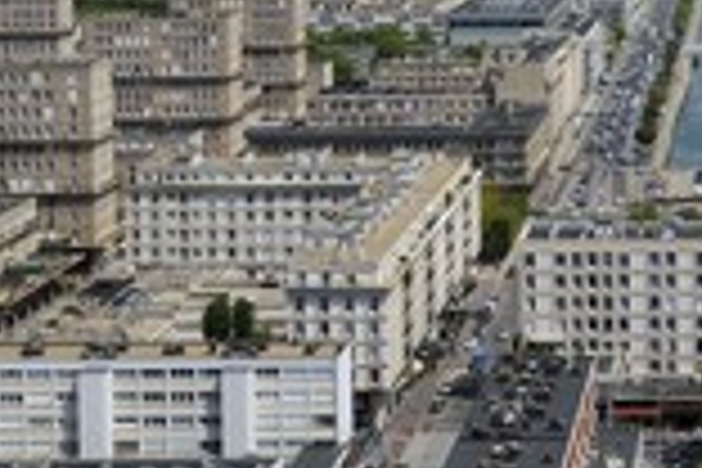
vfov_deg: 12.6
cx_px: 770
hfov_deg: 18.2
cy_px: 90
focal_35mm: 108
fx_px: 2106
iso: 200
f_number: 14
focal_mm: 40
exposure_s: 1/250
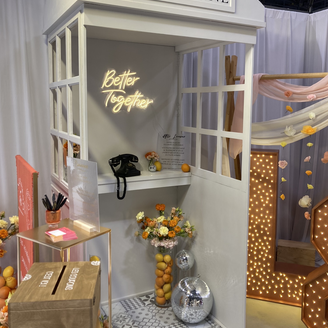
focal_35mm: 34
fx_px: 364
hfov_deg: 48.4
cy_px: 144
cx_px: 168
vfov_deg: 48.3
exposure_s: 1/50
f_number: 1.8
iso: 50
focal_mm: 3.99
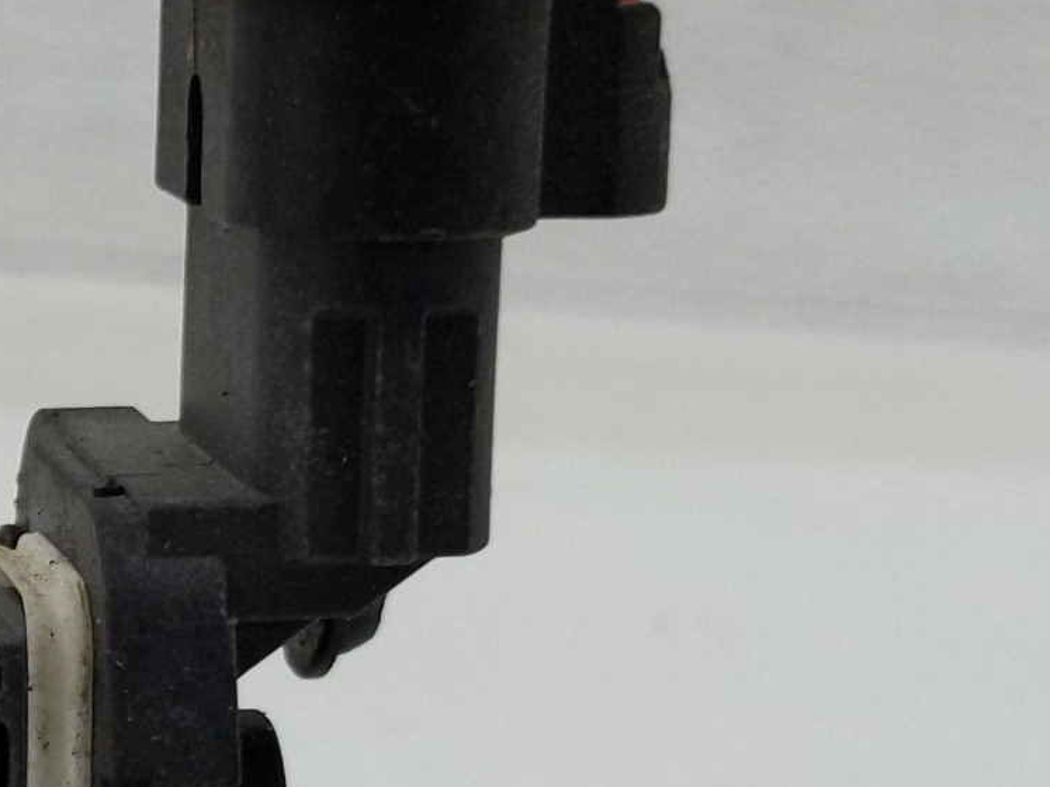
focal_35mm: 135
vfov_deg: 10.9
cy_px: 807
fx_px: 4094
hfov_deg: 13.9
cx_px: -401
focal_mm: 4.38
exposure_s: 1/120
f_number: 1.73
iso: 71
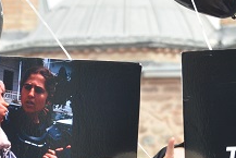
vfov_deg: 4.1
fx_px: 2217
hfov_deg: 6.1
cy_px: 213
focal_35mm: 338
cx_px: 103
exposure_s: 1/1600
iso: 640
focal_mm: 70
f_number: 4
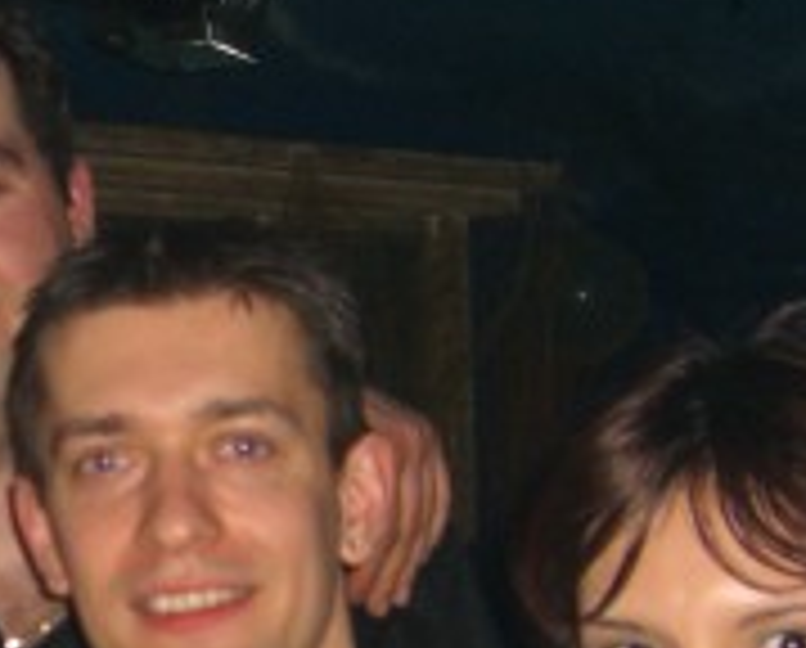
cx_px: -54
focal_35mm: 124
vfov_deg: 12.3
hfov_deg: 15.1
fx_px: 2964
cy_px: 693
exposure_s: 1/60
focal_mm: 7.9
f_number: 2.8
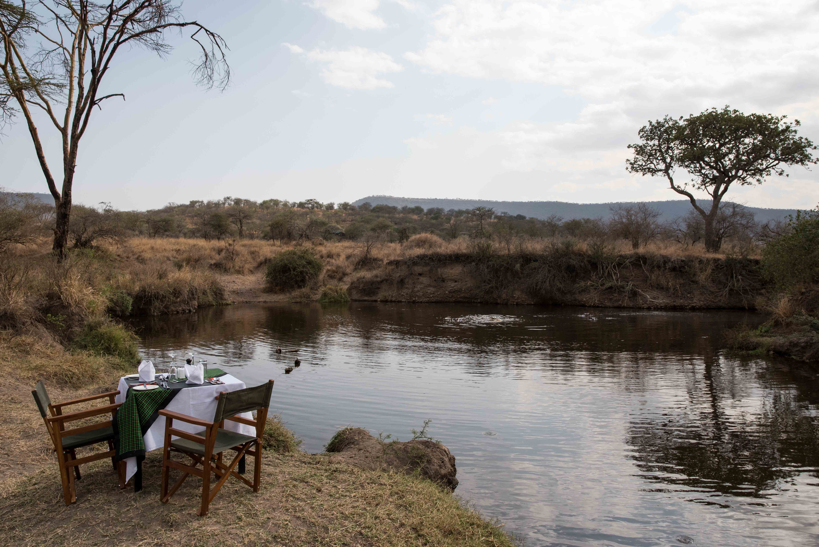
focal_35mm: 24
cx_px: 410
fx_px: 546
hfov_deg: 73.7
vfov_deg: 53.2
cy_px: 274
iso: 400
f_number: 7.1
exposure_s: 1/1000
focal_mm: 24
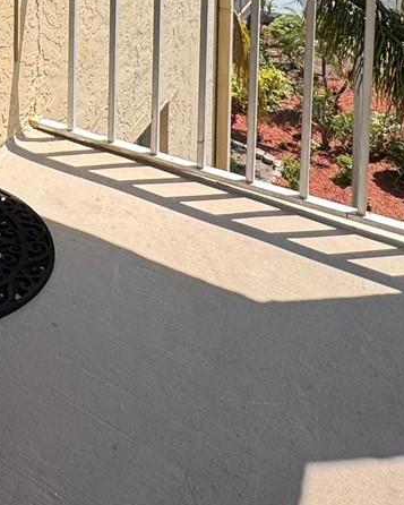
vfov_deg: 30.3
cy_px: -148
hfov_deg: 27.2
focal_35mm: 49
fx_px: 732
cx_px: -80
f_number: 2.2
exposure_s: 1/1323
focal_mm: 2.22
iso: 40
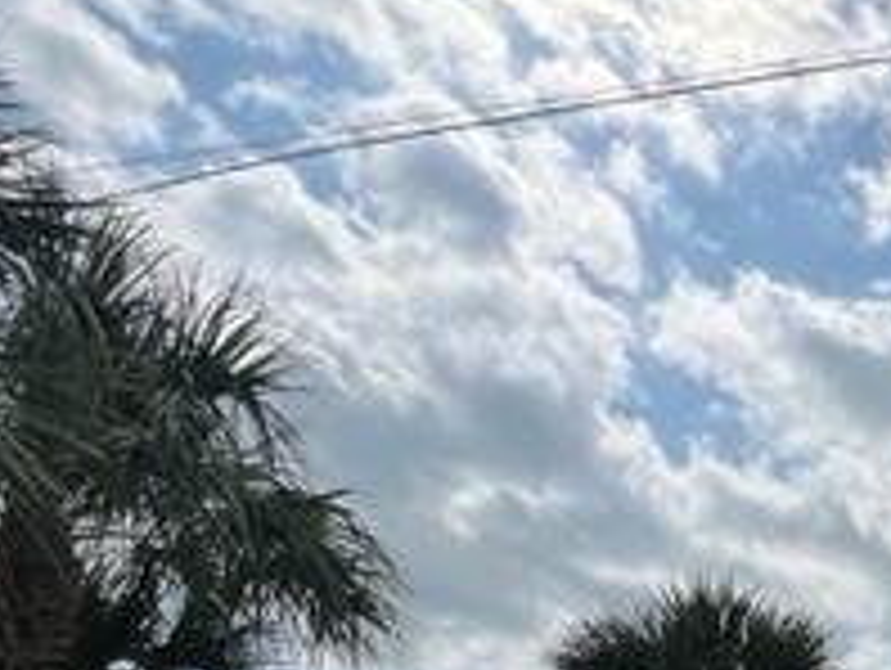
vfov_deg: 29.6
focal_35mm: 42
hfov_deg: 36.4
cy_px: 800
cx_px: 1026
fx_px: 1082
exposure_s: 1/5000
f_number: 1.8
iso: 32
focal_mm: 1.57
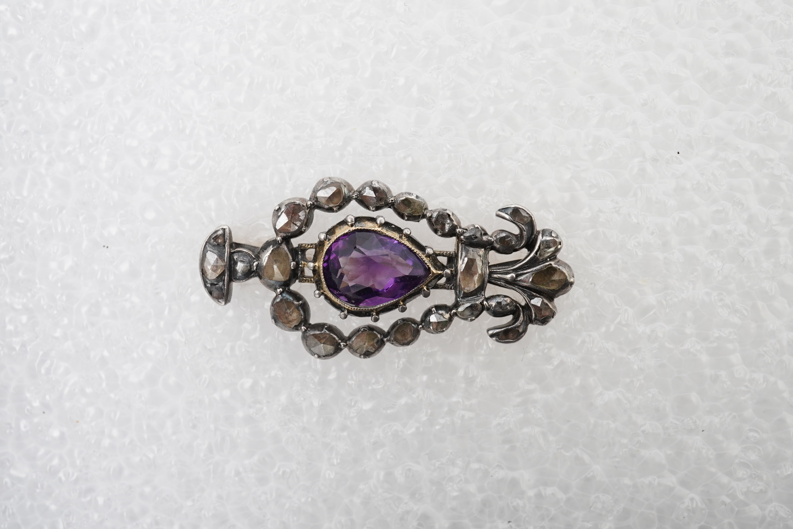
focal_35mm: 45
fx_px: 991
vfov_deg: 29.9
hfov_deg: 43.6
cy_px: 264
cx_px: 396
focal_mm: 30
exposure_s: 1/125
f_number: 18
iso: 800
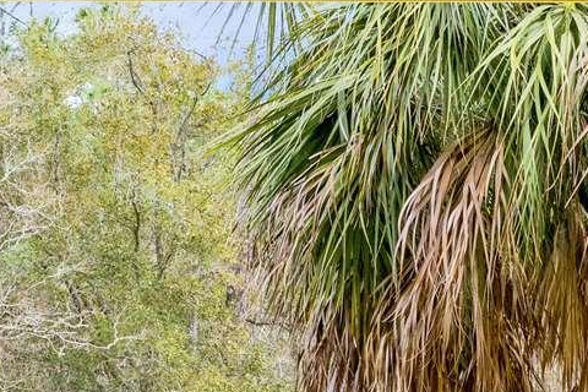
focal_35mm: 128
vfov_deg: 10.6
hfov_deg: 16.0
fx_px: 2091
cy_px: 437
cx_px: 399
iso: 400
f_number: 11
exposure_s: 1/80
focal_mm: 20
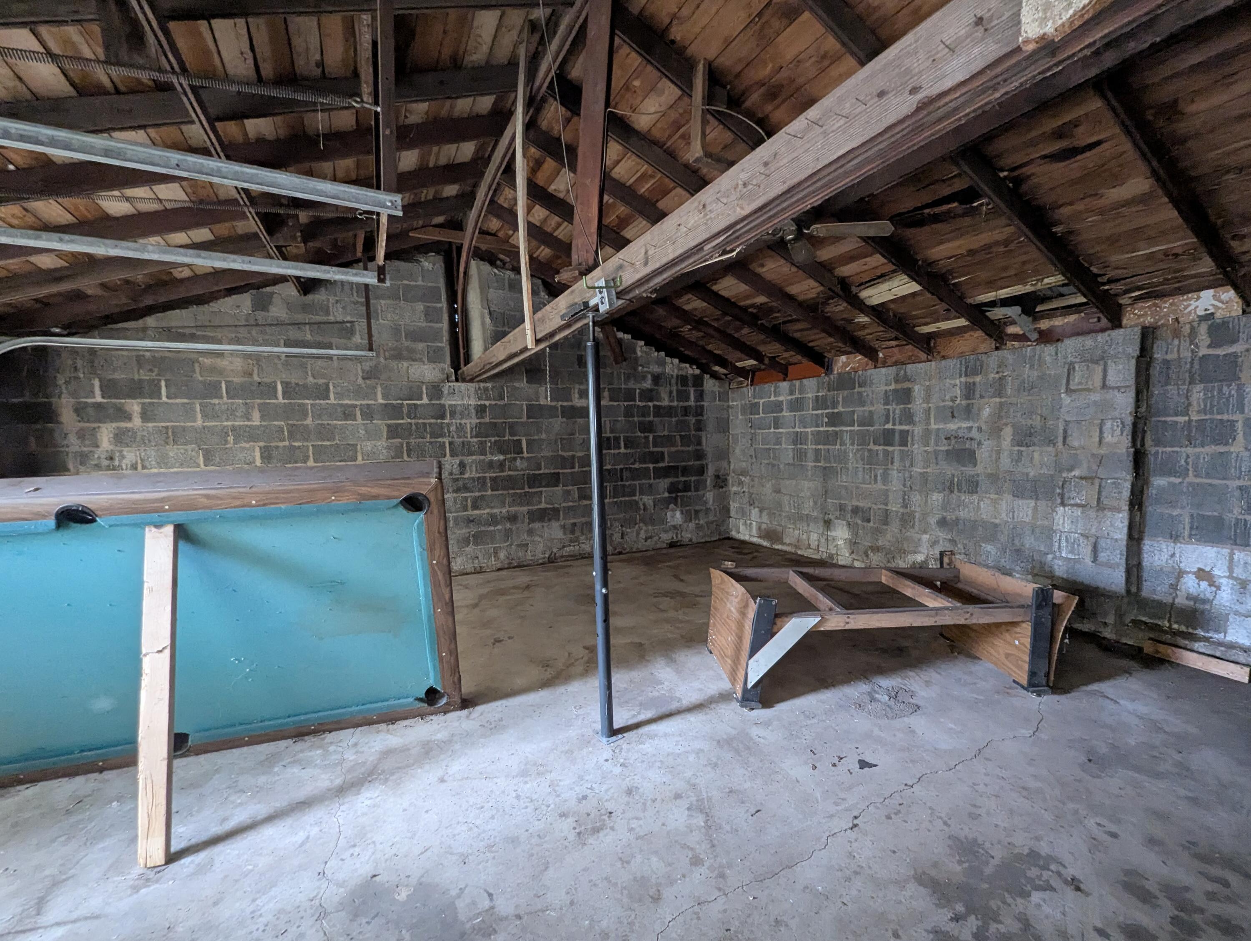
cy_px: 470
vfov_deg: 90.0
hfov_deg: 106.1
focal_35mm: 13
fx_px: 470
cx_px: 626
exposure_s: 1/23.8
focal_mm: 1.95
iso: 697
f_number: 2.2
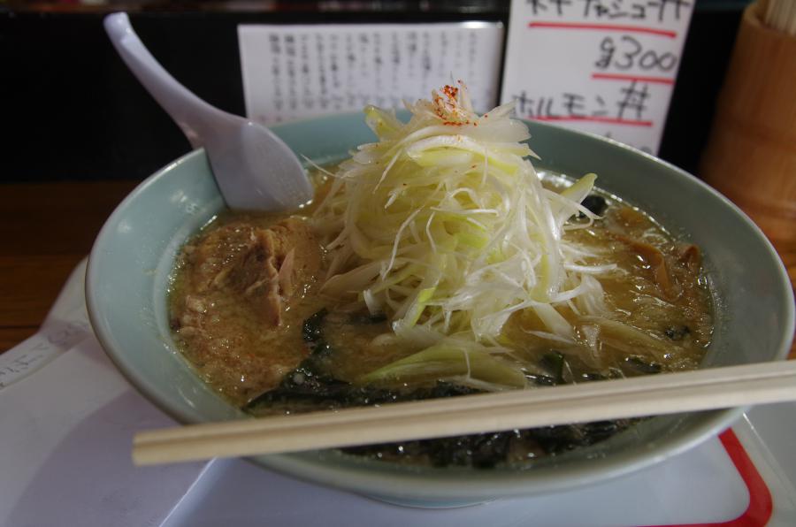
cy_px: 264
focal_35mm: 36
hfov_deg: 53.2
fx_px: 794
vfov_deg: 36.7
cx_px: 398
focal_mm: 23.75
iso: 560
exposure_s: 1/60
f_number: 4
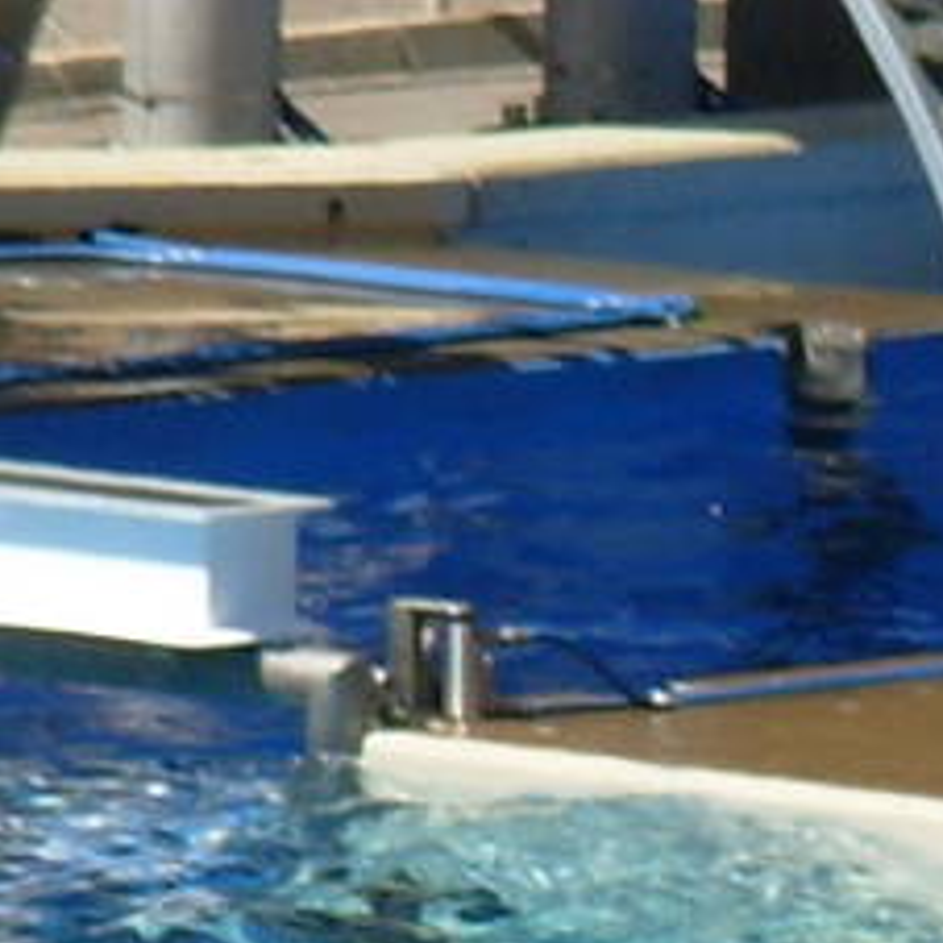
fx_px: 36430
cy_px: 1824
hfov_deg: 1.5
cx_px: 2588
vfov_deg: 1.5
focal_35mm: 1182
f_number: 5
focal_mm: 31.4
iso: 50
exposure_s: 1/456
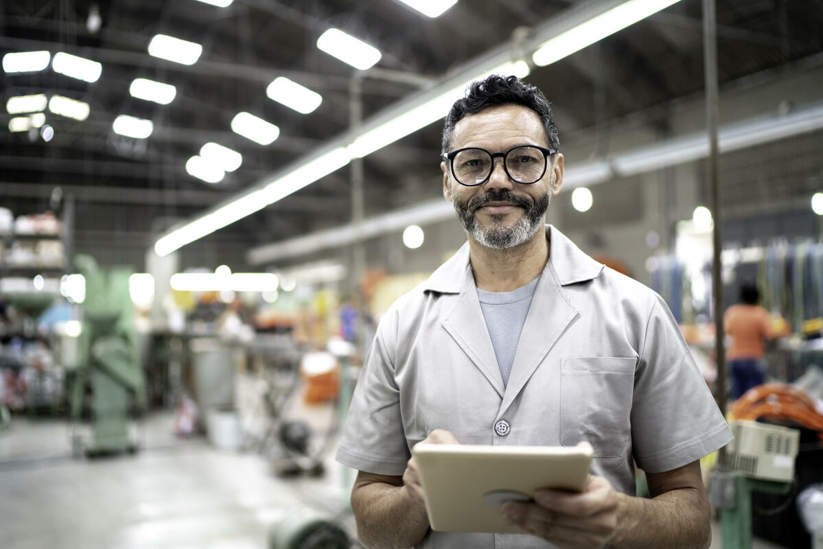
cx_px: 412
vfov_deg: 37.9
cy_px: 274
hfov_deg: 54.4
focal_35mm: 35
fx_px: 800
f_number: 1.4
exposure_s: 1/320
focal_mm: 35
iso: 800
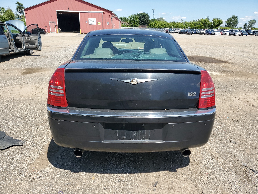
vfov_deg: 53.1
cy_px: 97
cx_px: 129
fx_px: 194
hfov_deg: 67.3
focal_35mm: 26
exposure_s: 1/2000
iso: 50
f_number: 1.5
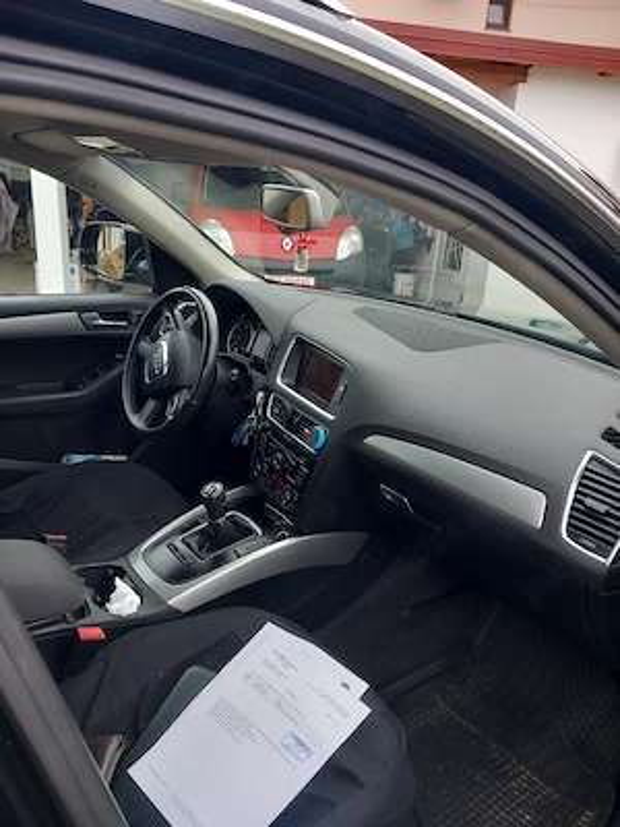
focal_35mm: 27
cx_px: 310
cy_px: 414
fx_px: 645
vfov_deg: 65.3
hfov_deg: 51.4
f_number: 1.8
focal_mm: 4
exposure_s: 1/50
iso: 32
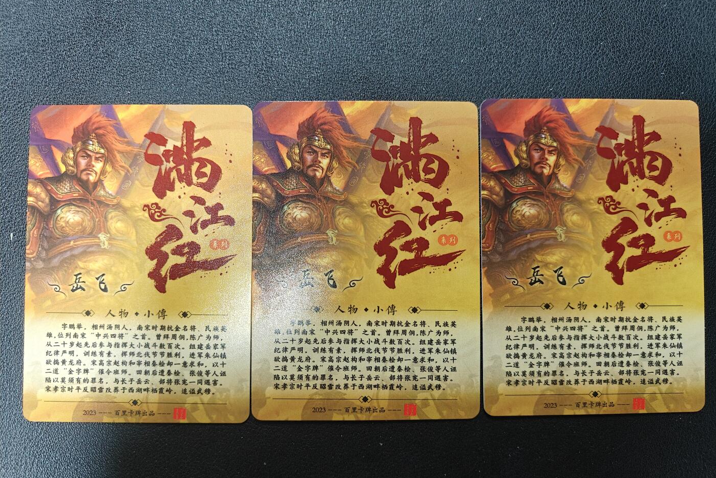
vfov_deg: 51.3
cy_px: 249
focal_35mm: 25
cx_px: 358
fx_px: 497
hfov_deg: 71.5
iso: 250
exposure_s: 1/50
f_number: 1.8
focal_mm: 5.59
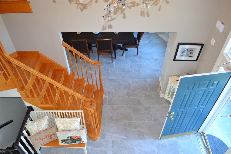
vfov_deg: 47.9
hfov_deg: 67.4
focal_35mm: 27
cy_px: 77
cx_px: 116
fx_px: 173
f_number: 3.5
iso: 640
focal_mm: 18
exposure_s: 1/60
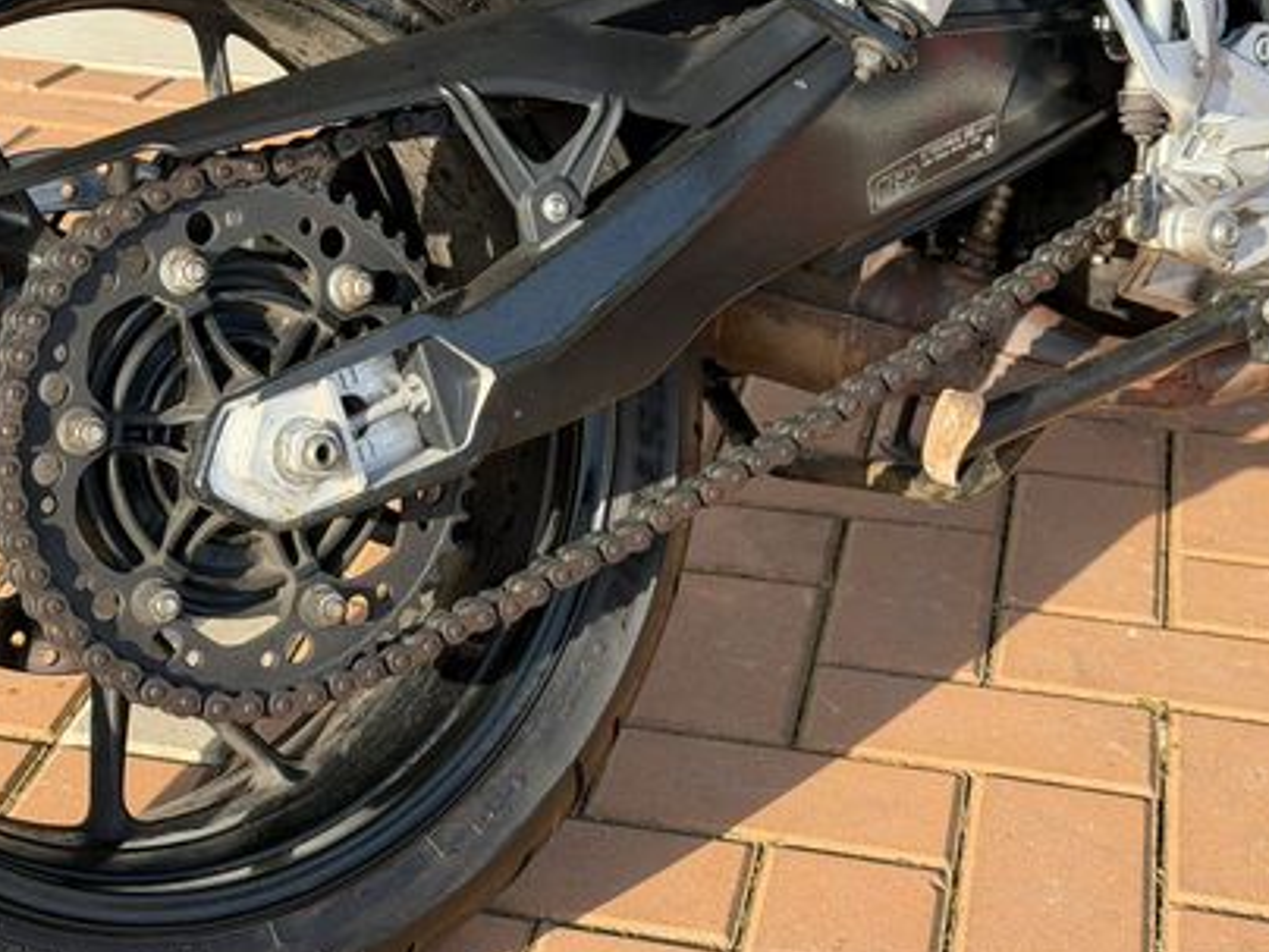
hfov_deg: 25.5
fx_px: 2786
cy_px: 415
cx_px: 415
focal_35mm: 76
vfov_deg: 19.4
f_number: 1.78
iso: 64
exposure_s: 1/855
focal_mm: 6.76
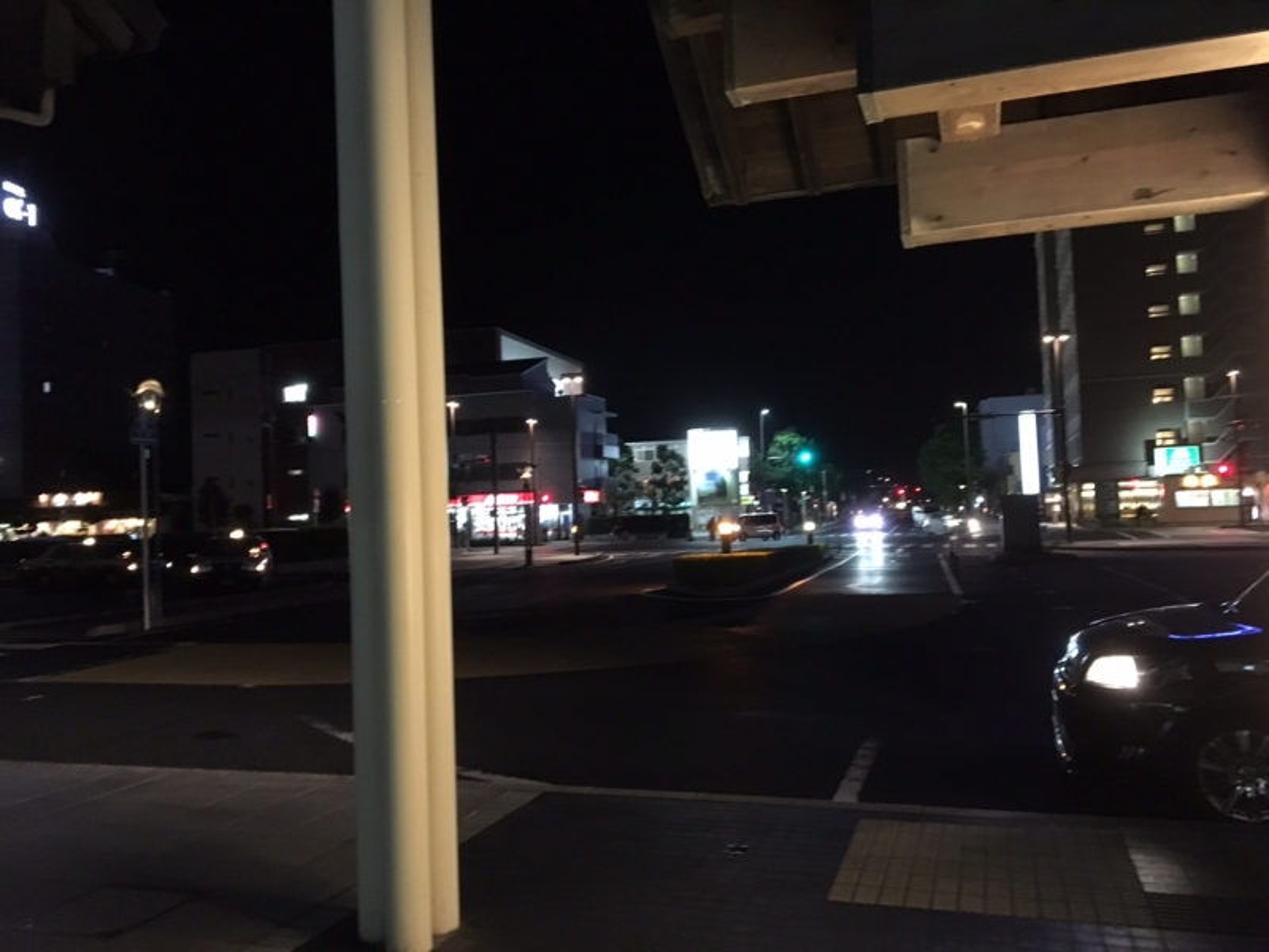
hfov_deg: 61.7
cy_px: 476
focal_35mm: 29
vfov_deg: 48.2
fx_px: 1063
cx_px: 634
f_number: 2.2
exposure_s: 1/15
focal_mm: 4.15
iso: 320
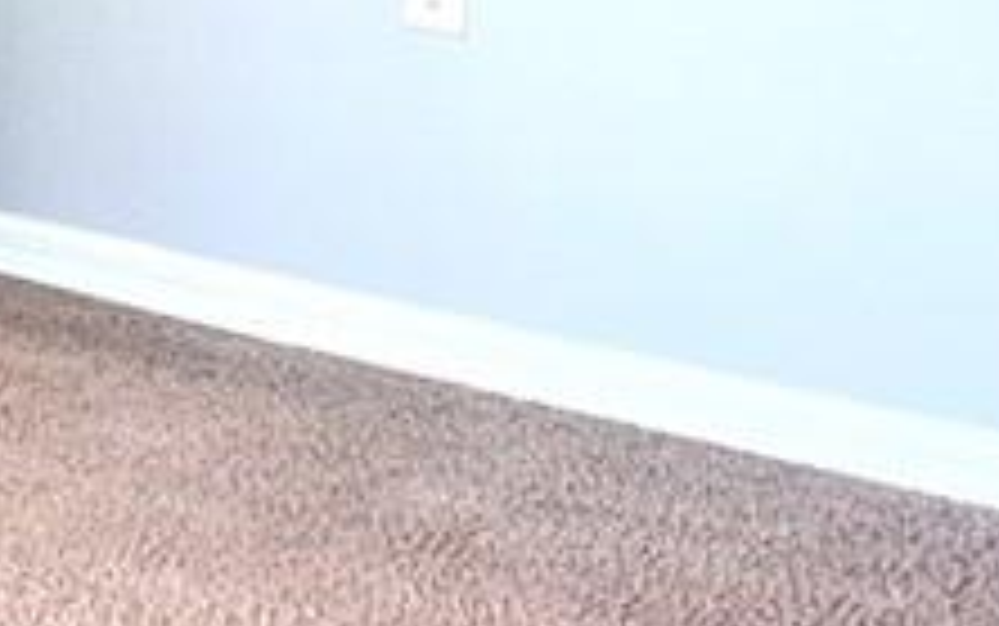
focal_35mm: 183
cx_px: -662
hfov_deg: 10.9
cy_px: -730
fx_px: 4985
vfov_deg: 6.9
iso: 64
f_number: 1.78
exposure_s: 1/40
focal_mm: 6.76
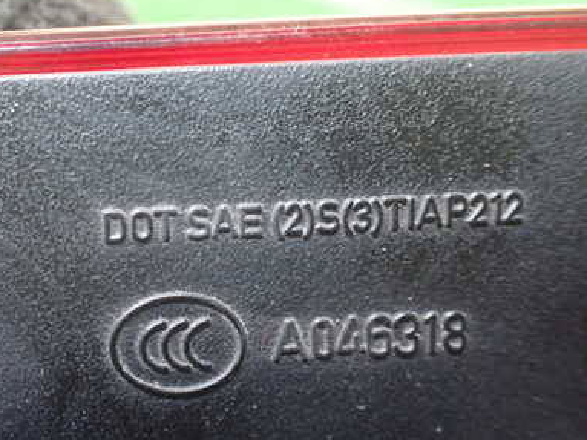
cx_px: 132
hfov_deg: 39.1
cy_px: 248
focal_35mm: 47
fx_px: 797
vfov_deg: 30.8
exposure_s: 1/30
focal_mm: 5.4
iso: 800
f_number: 2.3
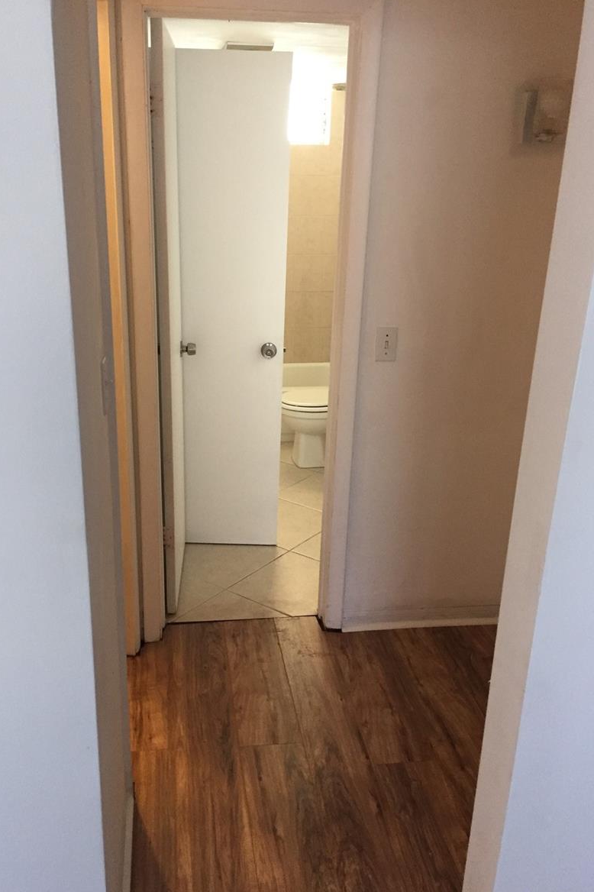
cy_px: 452
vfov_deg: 60.3
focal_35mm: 31
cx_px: 266
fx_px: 768
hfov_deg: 42.2
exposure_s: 1/30
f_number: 2.2
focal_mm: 4.15
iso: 200
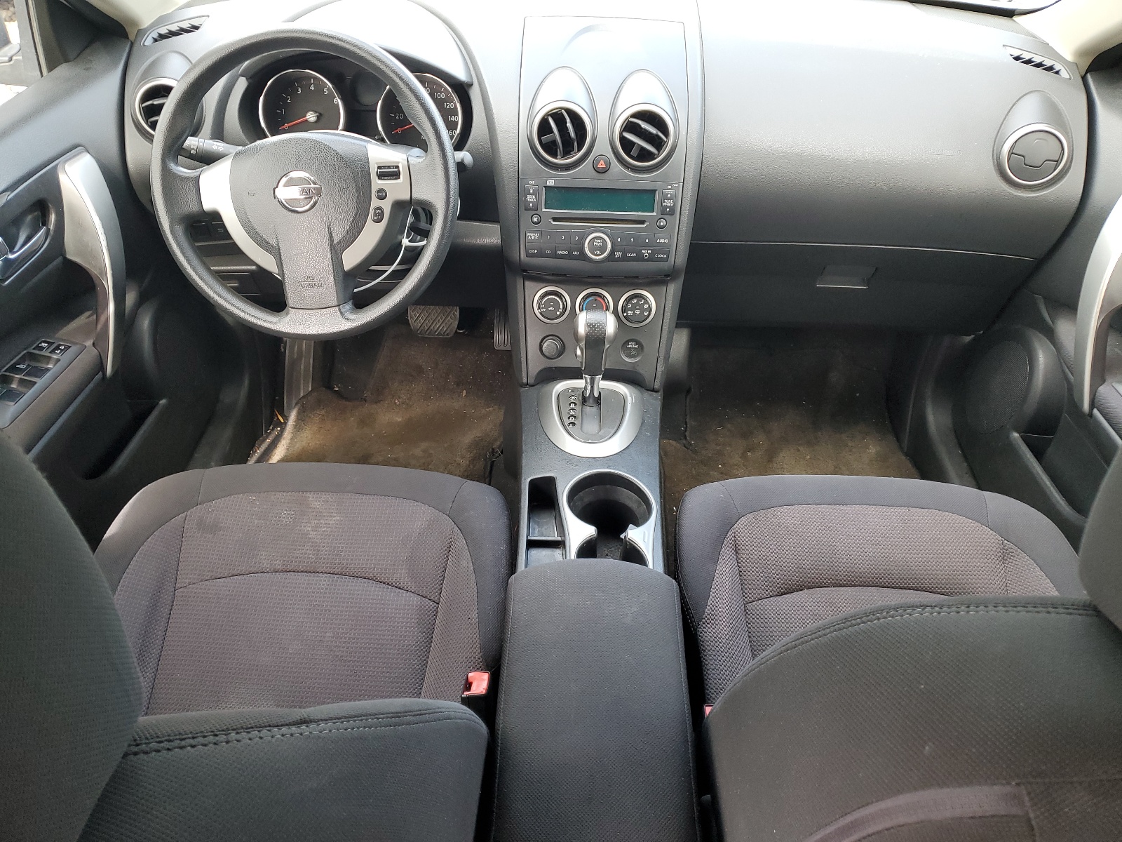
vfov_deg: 53.1
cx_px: 561
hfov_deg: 67.3
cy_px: 421
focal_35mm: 26
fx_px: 843
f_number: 1.5
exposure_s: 1/120
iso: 76
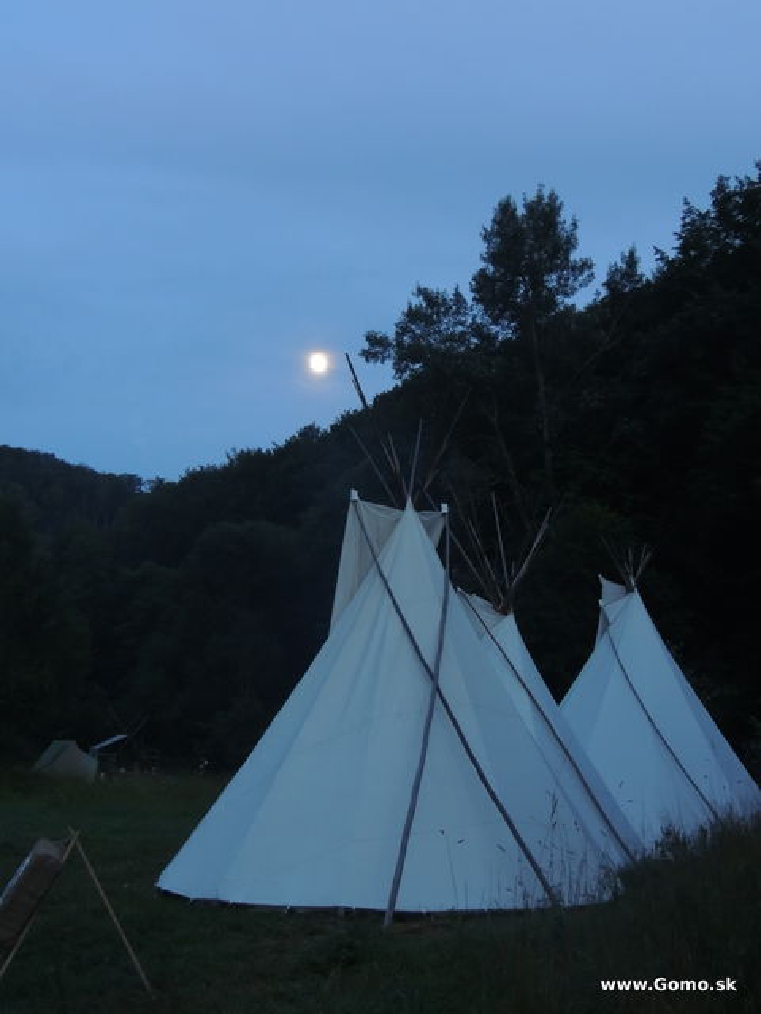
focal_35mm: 43
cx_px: 380
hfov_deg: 33.6
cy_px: 507
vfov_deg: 43.9
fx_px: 1260
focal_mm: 7.6
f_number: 3.4
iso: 1000
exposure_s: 1/15
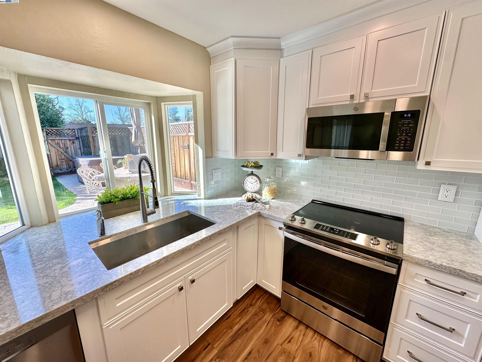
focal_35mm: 14
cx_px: 241
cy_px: 181
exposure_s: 1/192
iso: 40
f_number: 2.2
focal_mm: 2.22
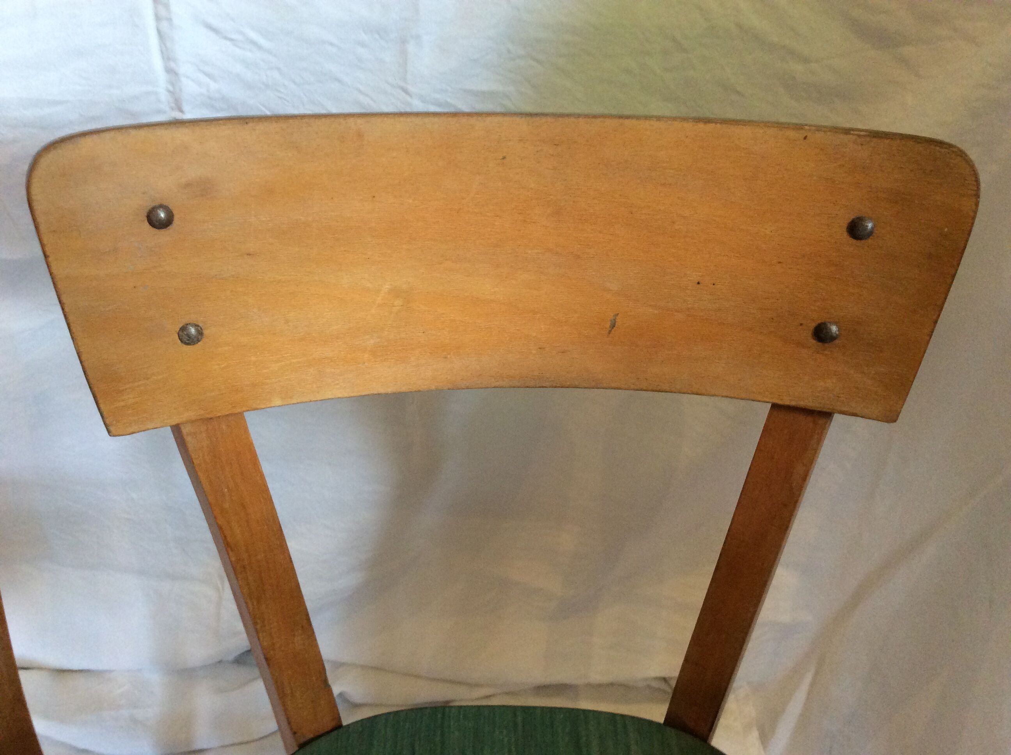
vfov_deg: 44.1
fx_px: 933
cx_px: 506
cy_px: 378
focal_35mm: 32
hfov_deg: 56.9
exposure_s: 1/25
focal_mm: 3.3
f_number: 2.4
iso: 160
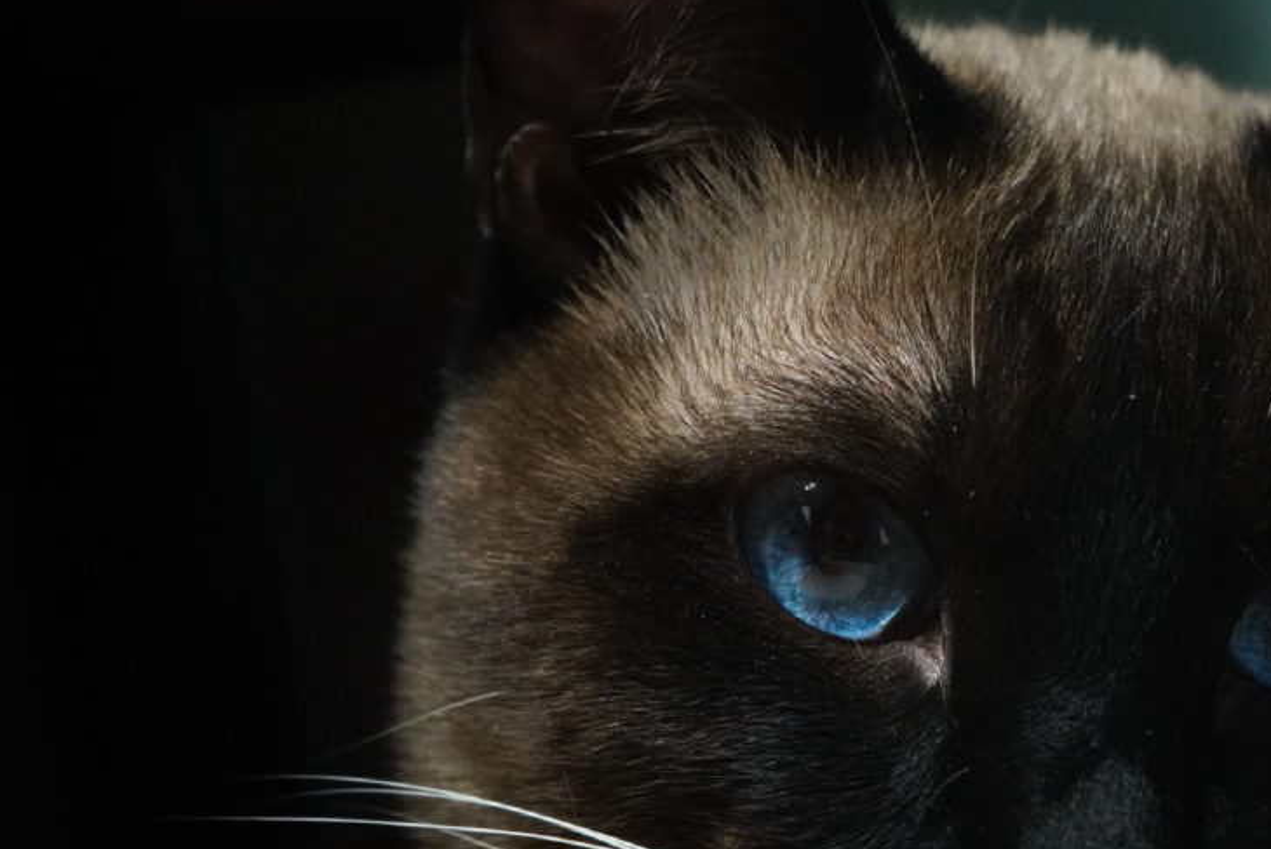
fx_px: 4092
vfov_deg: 11.8
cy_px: 508
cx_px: 933
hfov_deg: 17.6
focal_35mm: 116
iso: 3200
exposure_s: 1/200
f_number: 7.1
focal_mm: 47
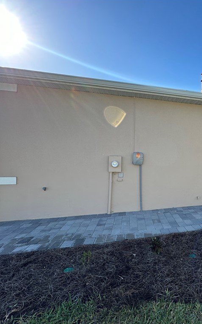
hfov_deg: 53.3
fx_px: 176
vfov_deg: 85.1
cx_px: 176
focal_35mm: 20
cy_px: 161
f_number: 2.2
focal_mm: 2.22
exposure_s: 1/629
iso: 40
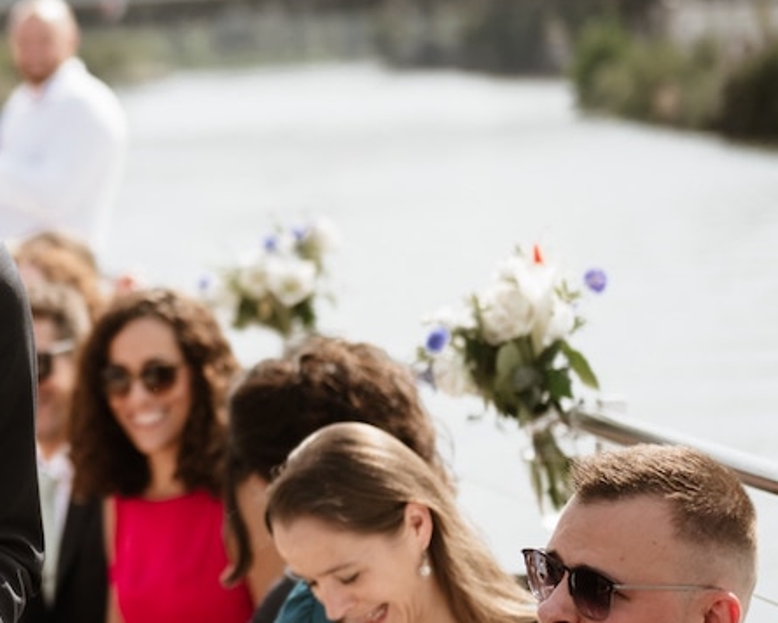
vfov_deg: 9.8
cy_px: 133
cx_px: -423
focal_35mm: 158
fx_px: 3638
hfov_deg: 11.6
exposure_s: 1/5000
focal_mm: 50
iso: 100
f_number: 1.8
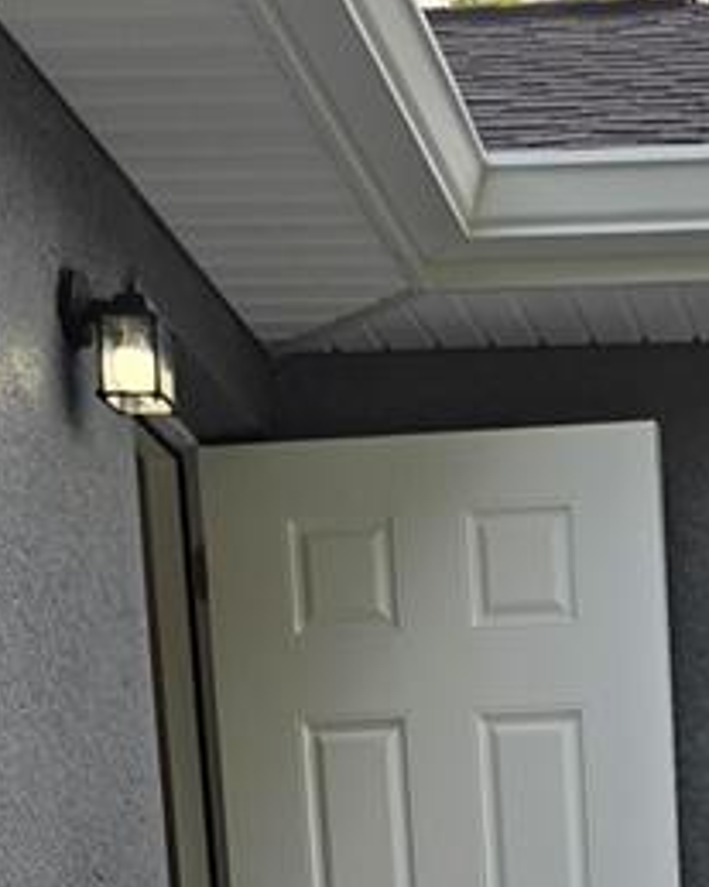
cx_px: 945
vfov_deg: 14.9
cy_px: 1805
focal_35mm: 104
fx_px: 2729
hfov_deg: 14.2
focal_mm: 6.3
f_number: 1.7
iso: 12
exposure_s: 1/248
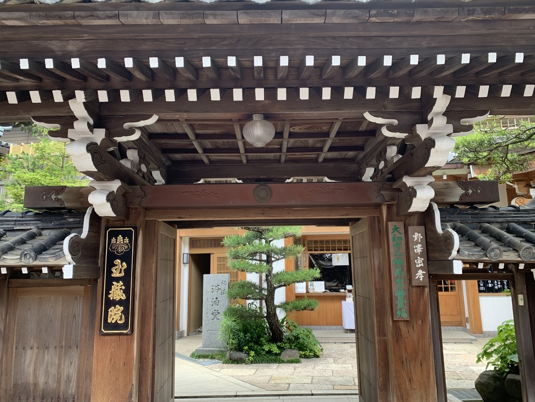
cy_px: 201
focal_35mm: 26
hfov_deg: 67.3
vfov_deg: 53.1
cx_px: 268
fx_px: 402
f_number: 1.8
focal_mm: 4.25
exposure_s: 1/122
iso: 32
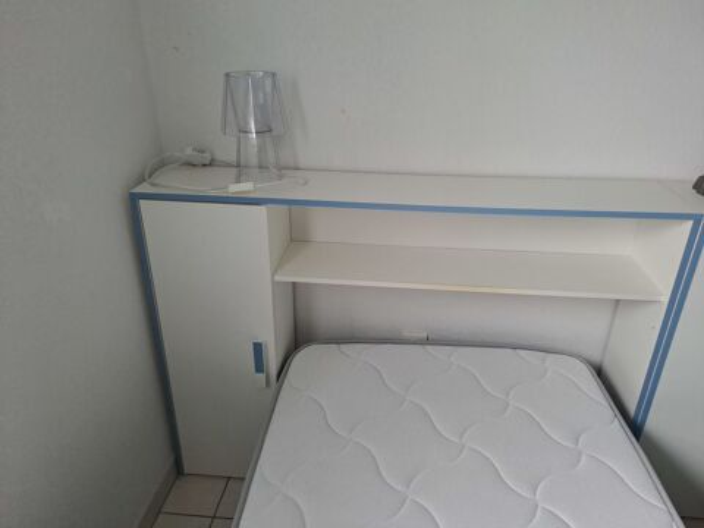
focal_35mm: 25
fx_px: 508
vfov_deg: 54.9
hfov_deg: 69.4
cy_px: 264
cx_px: 352
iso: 320
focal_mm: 4.65
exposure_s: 1/50
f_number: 1.8
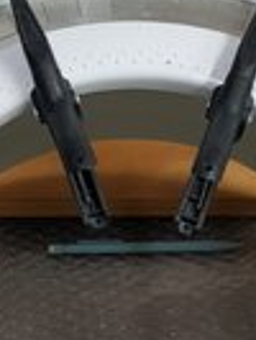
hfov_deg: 18.9
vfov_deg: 24.8
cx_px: 133
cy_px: 248
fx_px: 768
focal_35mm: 78
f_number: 1.7
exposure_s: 1/50
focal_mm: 4.2
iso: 80
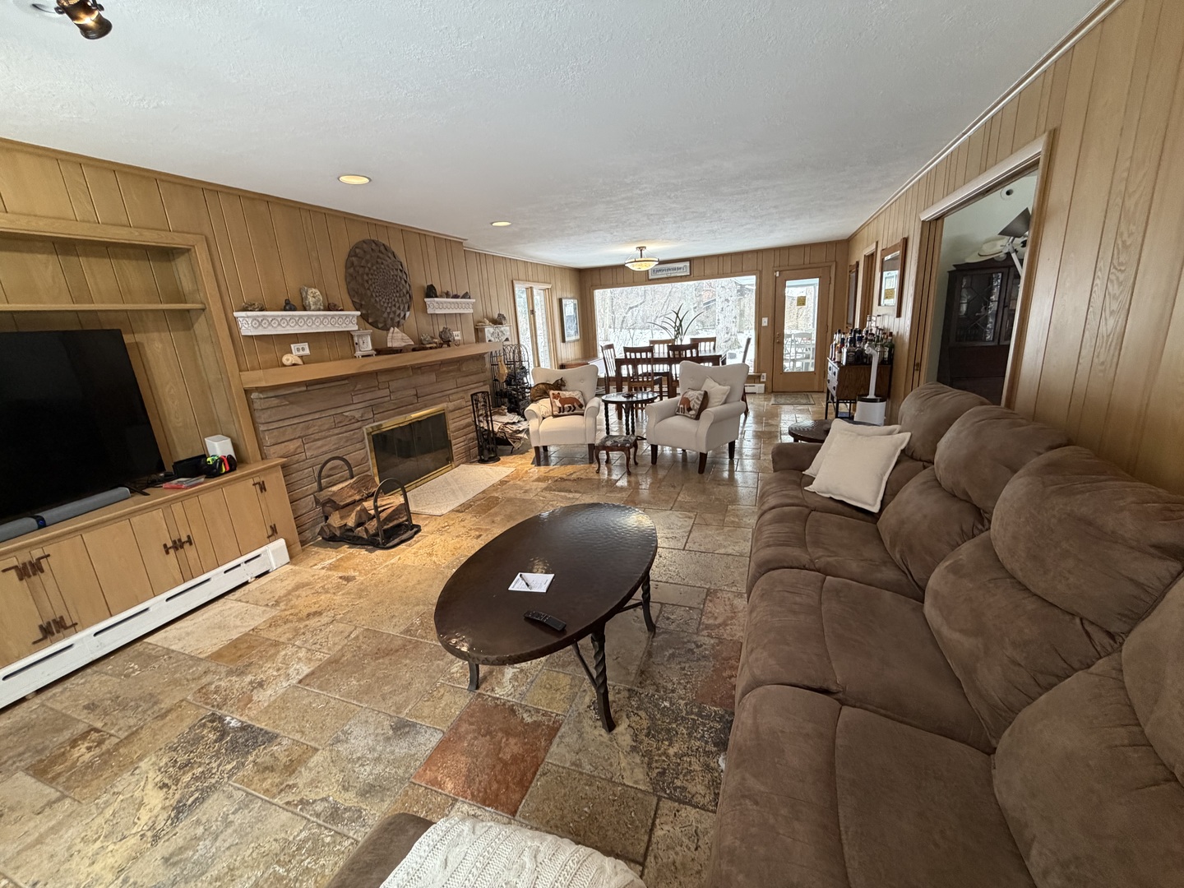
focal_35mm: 14
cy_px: 444
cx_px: 592
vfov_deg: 85.7
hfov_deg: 102.1
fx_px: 479
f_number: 2.2
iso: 320
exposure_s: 1/60
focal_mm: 2.22
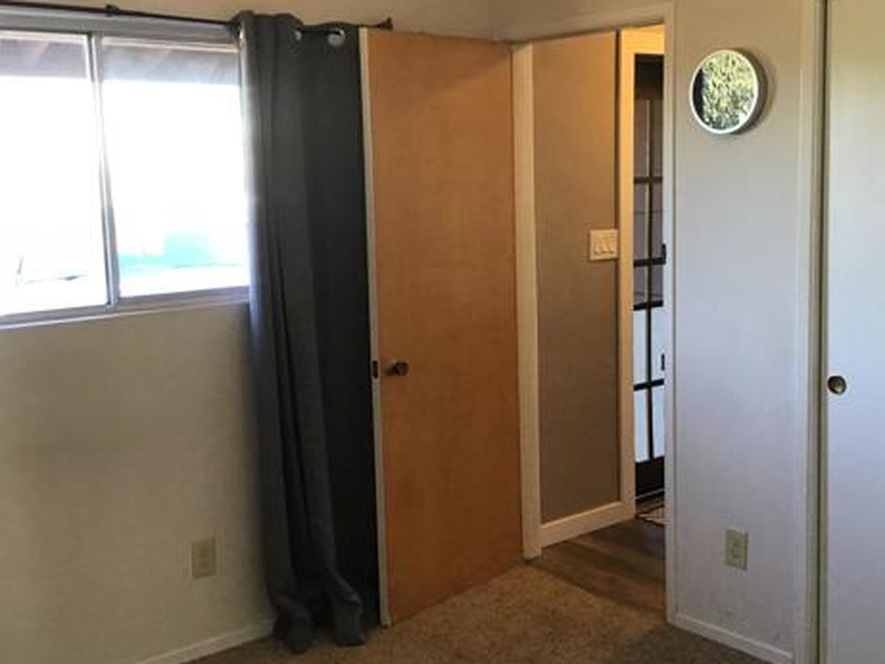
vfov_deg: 33.6
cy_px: 299
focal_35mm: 43
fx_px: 1100
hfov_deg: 43.8
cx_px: 442
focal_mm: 3.3
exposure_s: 1/30
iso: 50
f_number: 2.4
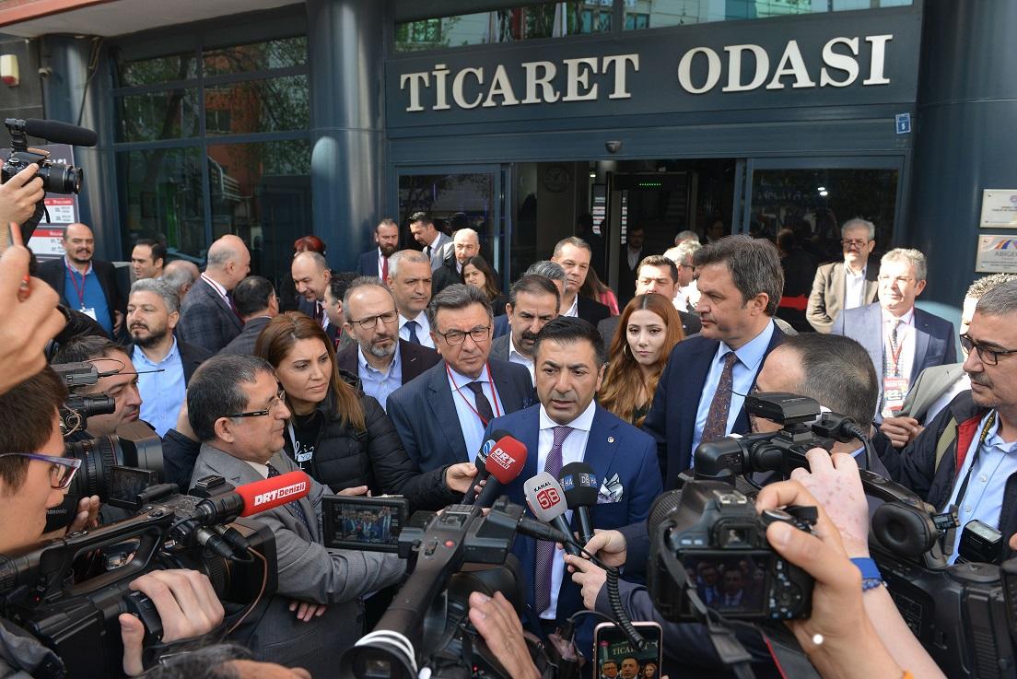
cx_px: 508
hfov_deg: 73.7
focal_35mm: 24
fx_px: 678
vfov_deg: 53.2
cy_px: 340
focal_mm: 24
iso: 720
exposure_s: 1/250
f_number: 7.1
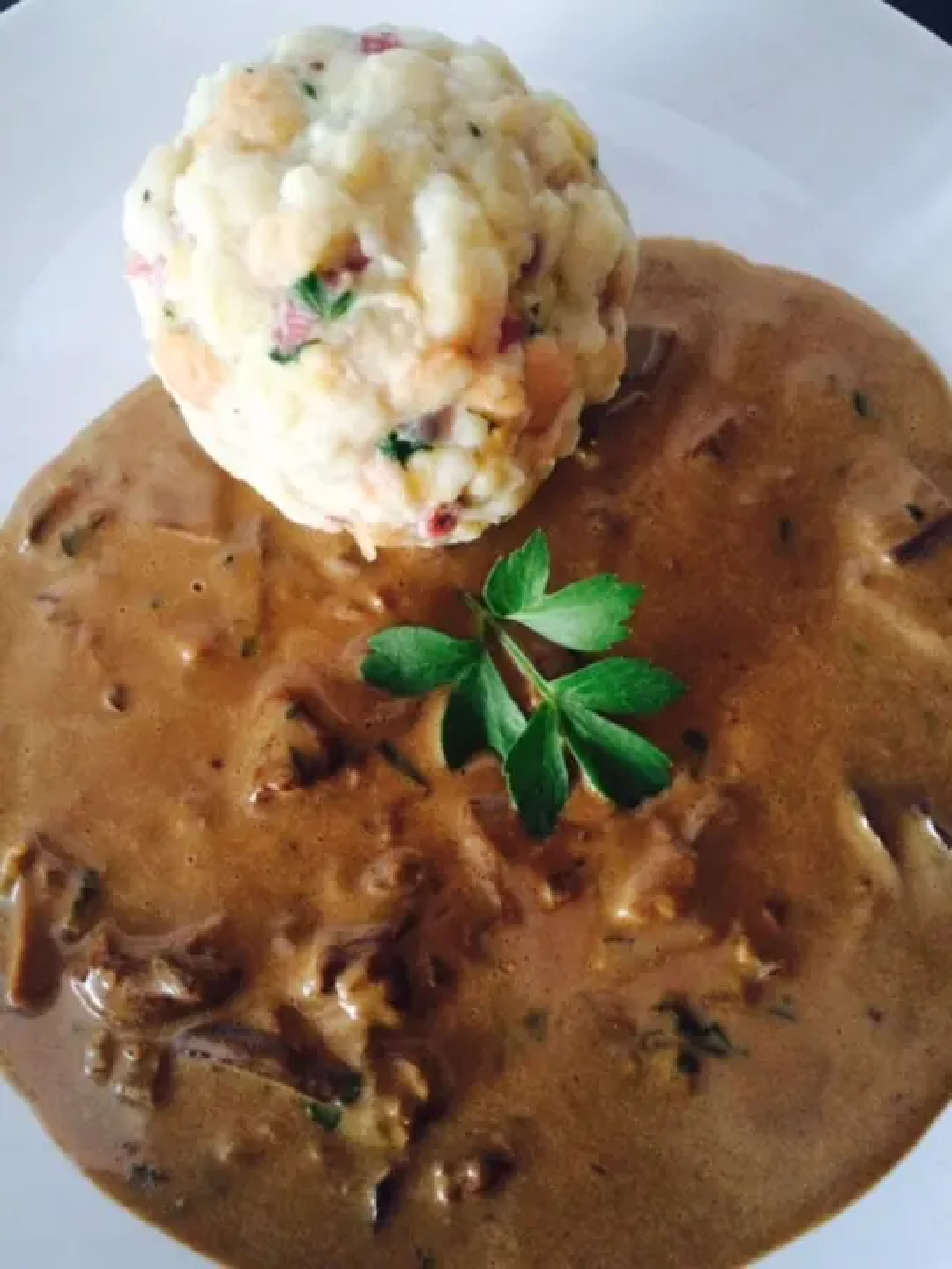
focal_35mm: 29
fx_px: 1063
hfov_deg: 48.2
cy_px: 634
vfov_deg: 61.7
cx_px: 476
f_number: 2.2
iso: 250
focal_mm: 4.15
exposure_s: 1/20
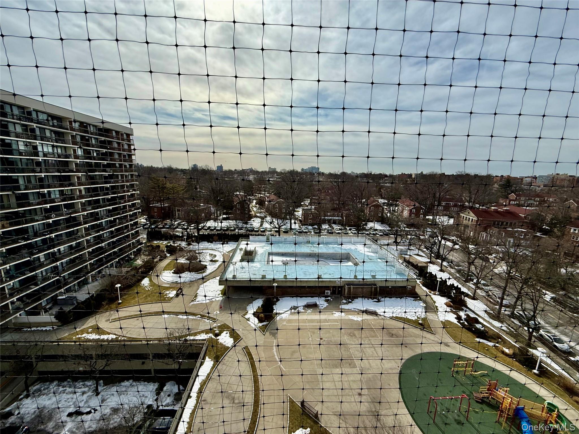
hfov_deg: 102.1
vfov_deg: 85.7
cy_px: 217
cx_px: 290
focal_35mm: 14
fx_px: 234
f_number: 2.2
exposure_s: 1/4425
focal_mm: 2.22
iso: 50
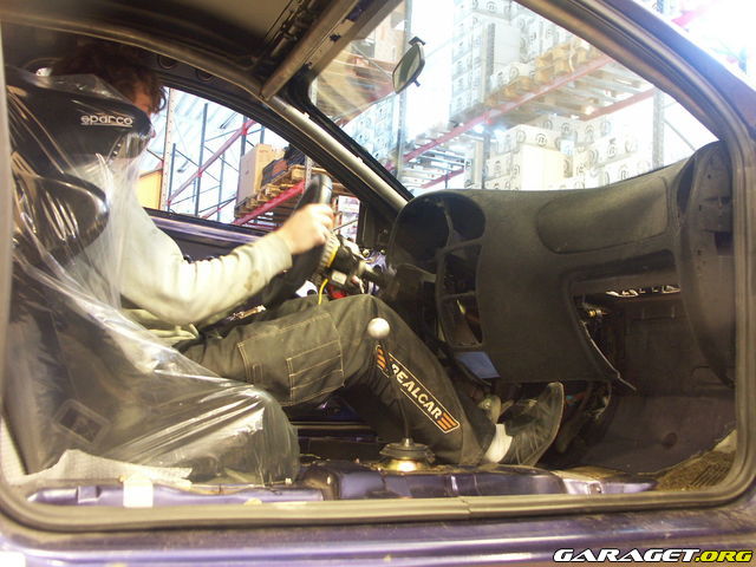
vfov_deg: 38.7
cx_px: 378
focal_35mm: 37
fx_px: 808
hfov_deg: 50.1
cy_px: 284
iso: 200
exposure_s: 1/1.67
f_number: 2.8
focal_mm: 9.51
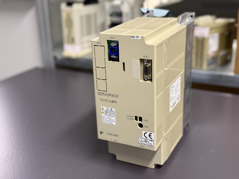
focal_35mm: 48
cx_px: 120
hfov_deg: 39.7
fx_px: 331
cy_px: 90
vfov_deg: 30.3
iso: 200
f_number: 1.78
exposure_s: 1/33
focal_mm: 6.76
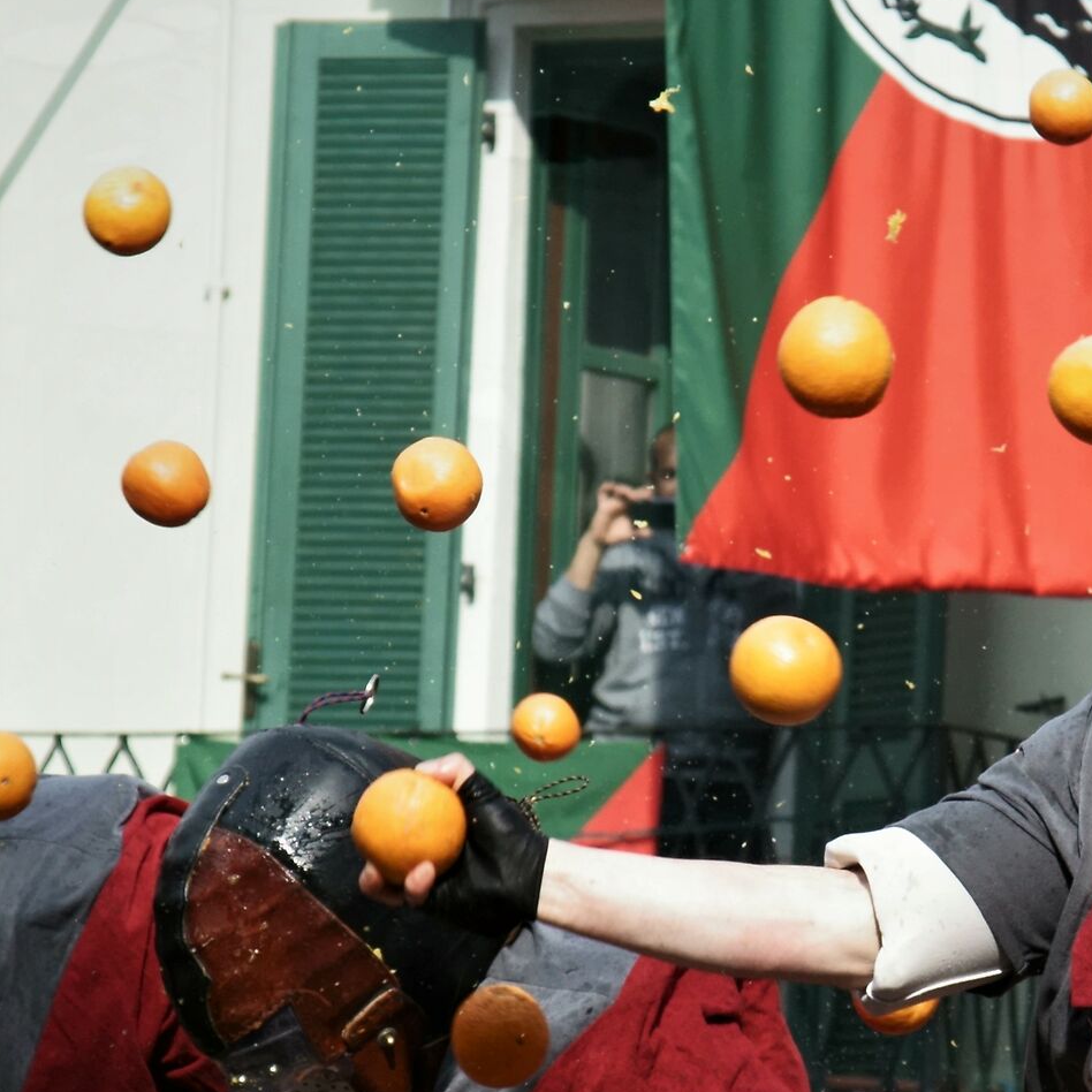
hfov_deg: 7.3
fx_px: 8601
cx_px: 920
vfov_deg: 7.3
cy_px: 711
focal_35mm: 241
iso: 1250
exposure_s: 1/1250
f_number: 6.3
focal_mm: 75
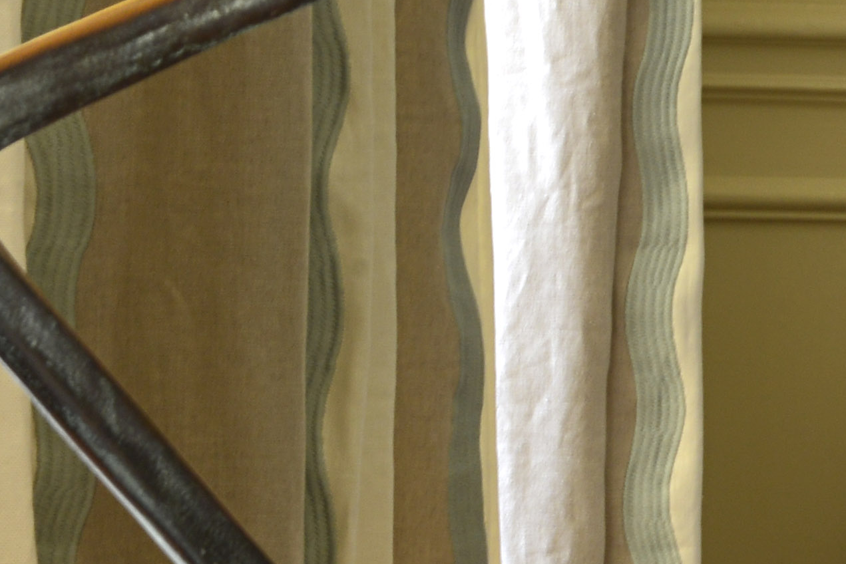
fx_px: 8438
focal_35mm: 359
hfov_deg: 5.5
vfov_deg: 3.8
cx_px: 2002
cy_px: 200
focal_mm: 62
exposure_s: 1/1.3
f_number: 20
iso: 125
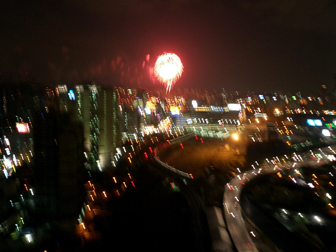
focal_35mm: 37
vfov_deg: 38.7
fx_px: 359
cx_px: 168
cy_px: 126
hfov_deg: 50.1
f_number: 3.5
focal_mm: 5.6
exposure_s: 1
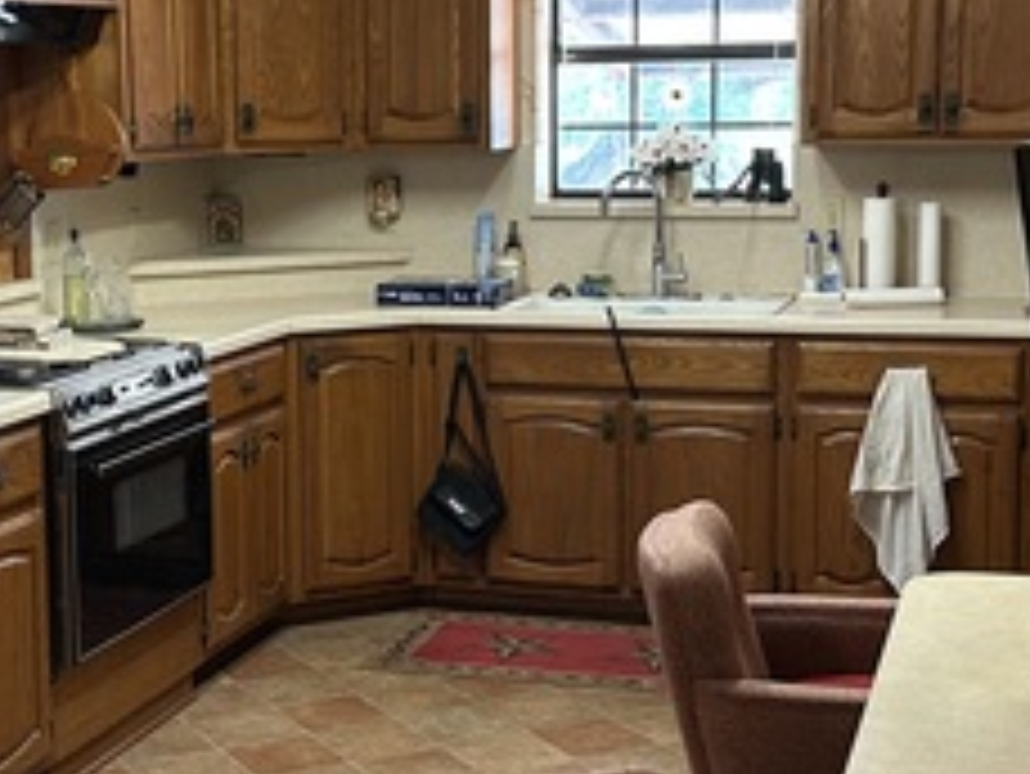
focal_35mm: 67
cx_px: 409
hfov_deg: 28.9
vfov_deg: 21.9
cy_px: 351
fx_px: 1995
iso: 250
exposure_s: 1/60
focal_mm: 6.86
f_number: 1.78
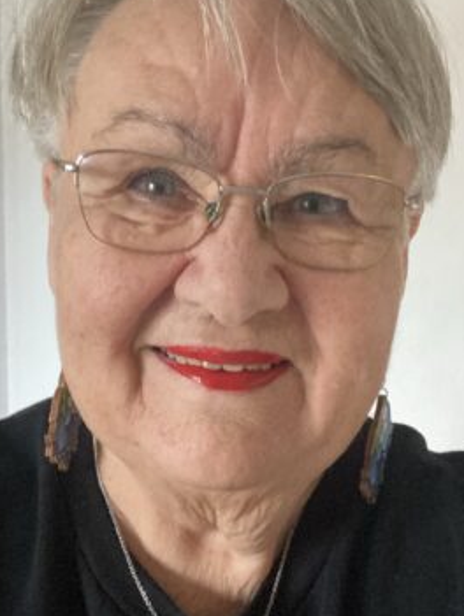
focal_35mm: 51
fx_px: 910
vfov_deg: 37.4
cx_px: 255
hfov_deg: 28.6
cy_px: 354
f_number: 2.2
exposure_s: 1/20
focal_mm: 2.87
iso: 500
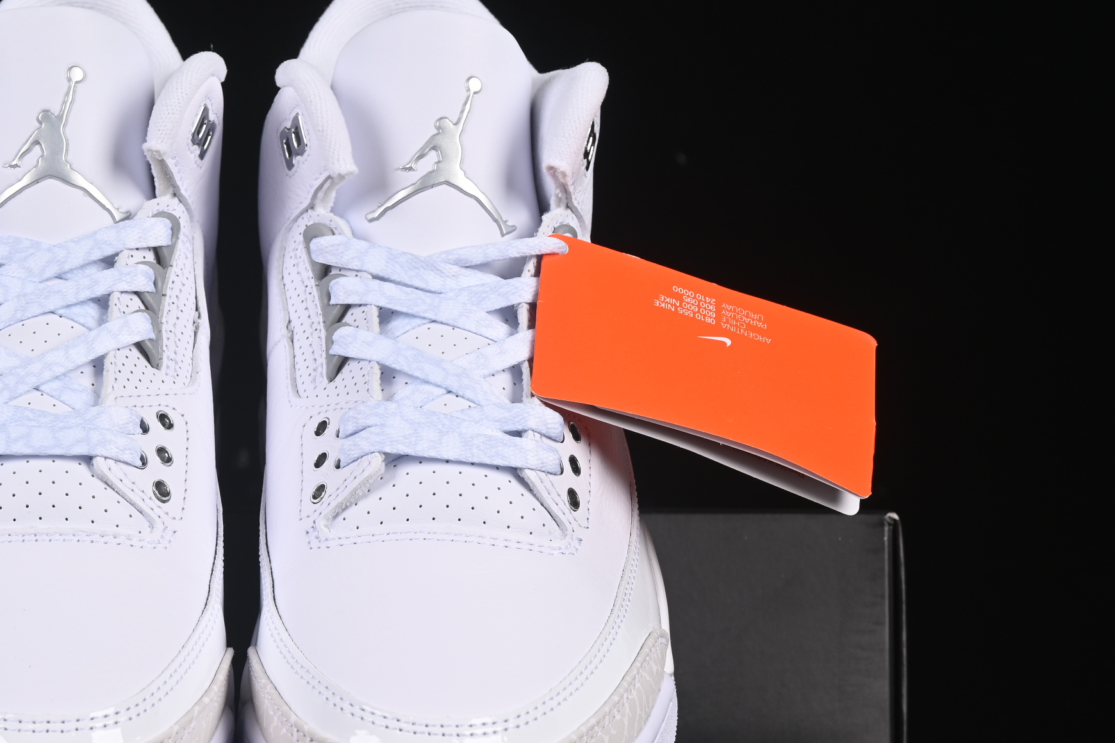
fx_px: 3716
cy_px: 533
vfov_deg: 11.4
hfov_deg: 17.0
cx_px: 270
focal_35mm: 120
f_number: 8
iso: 160
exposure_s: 1/80
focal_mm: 50
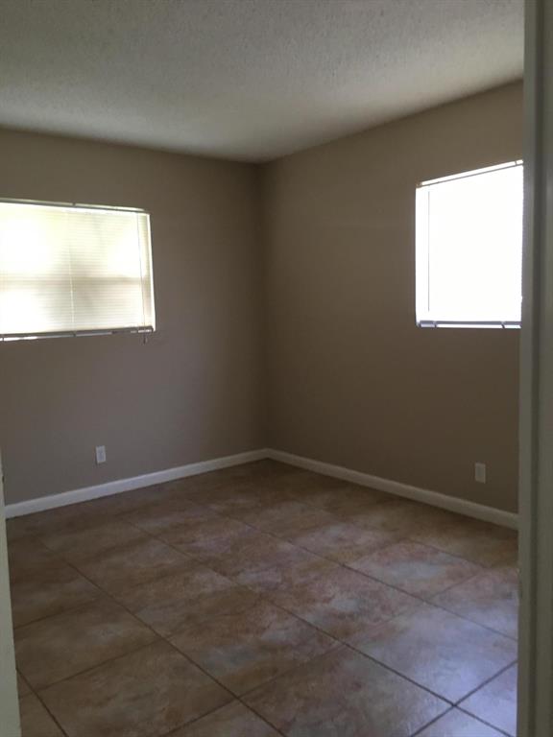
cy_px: 368
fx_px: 618
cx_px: 276
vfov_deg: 61.7
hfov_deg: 48.2
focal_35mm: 29
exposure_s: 1/30
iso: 100
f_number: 2.2
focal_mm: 4.15
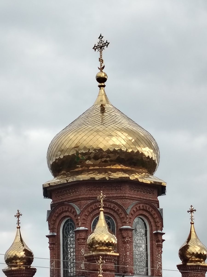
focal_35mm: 189
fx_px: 1507
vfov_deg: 10.5
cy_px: 138
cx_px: 104
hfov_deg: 7.9
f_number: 1.75
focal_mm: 5.25
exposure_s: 1/446
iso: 100
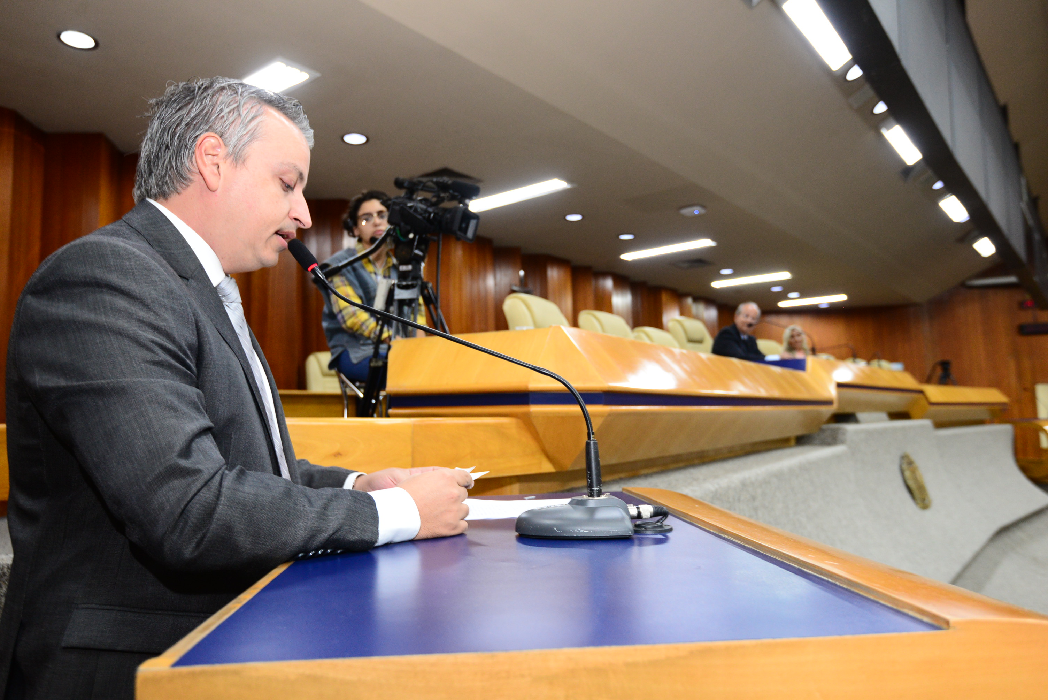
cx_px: 524
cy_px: 350
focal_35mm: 25
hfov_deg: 71.5
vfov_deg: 51.3
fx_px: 728
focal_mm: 25
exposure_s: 1/60
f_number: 4
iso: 1600
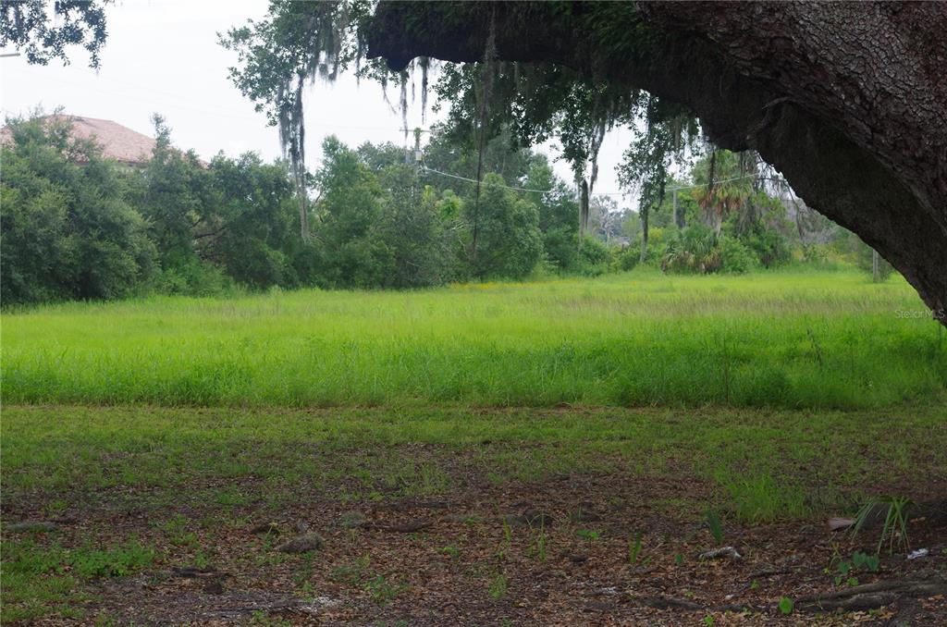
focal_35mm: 82
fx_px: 2152
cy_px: 314
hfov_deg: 24.8
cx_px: 474
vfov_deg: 16.6
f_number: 11
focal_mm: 55
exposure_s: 1/200
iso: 400
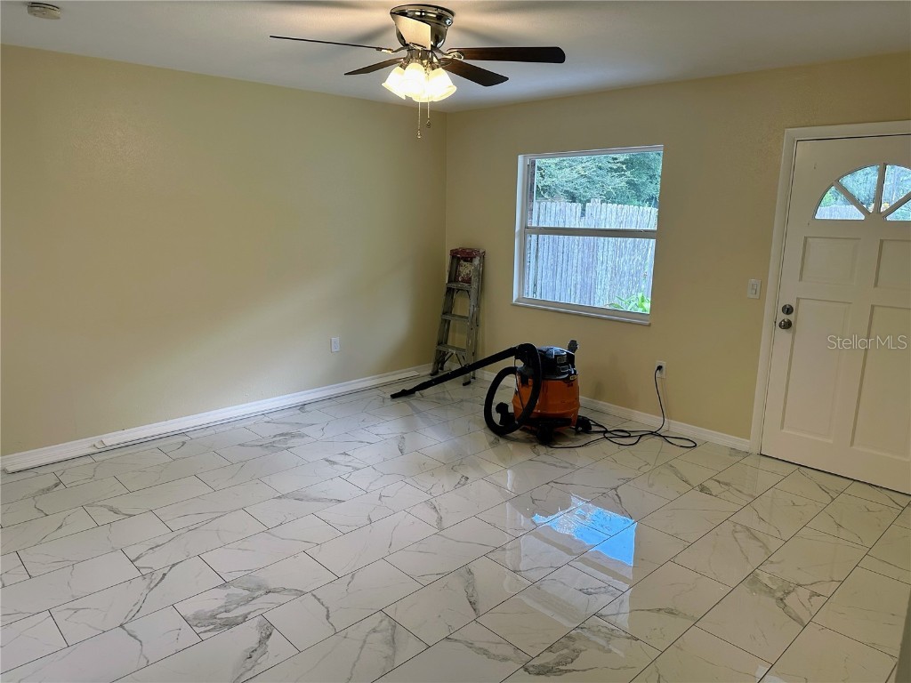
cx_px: 456
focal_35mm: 24
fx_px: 632
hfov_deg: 71.6
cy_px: 342
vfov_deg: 56.8
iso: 100
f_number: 1.78
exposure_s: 1/139
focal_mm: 6.86
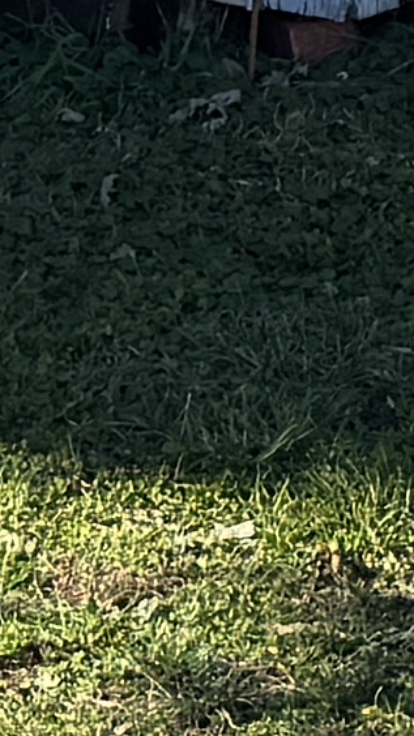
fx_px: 5175
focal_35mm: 265
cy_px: -1240
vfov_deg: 7.4
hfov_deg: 4.6
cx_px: 176
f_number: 1.78
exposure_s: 1/2415
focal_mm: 6.76
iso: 80
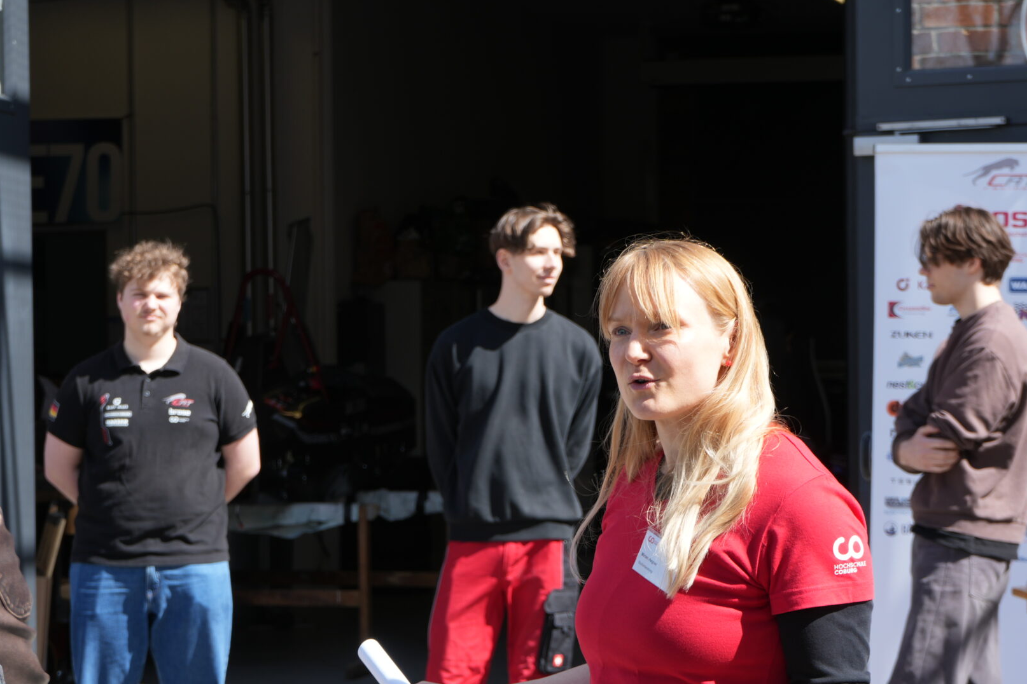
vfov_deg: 12.3
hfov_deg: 18.4
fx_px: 3166
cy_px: 535
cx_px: 475
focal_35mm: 111
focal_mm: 70
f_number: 8
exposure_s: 1/125
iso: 100
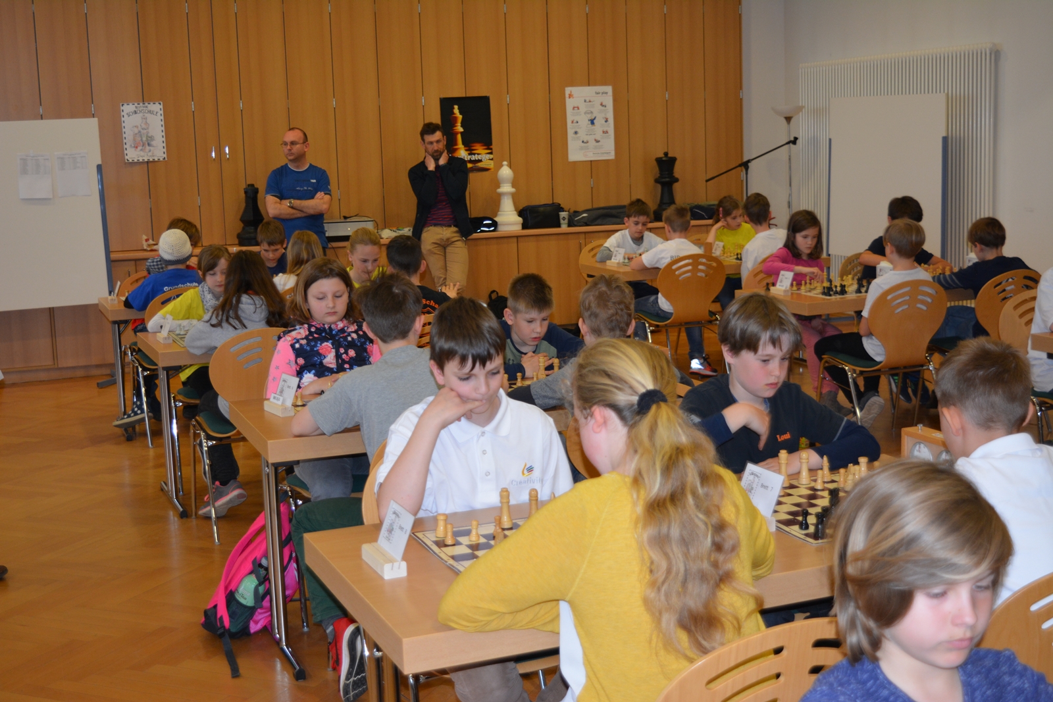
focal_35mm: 48
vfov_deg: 28.1
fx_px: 1404
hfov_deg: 41.1
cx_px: 526
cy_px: 351
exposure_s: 1/60
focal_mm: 32
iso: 640
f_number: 4.5
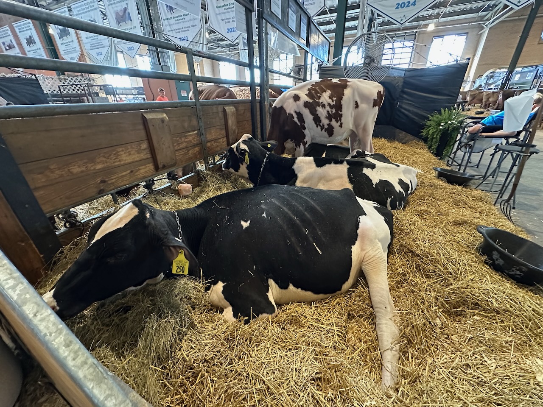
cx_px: 272
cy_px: 204
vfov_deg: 85.7
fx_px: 220
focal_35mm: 14
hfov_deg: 102.1
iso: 1000
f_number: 2.2
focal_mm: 2.22
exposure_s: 1/60
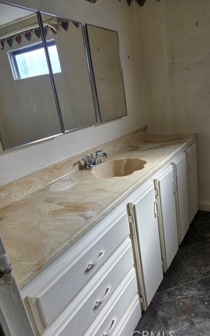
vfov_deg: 72.5
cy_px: 171
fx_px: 229
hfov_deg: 48.9
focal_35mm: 25
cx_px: 128
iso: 50
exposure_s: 1/359
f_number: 1.7
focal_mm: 6.3
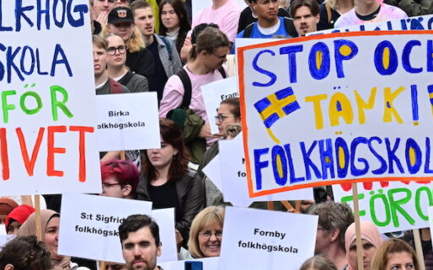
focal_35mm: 354
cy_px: 128
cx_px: 100
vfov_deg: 3.7
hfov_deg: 5.9
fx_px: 4177
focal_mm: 170
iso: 1600
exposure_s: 1/640
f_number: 11
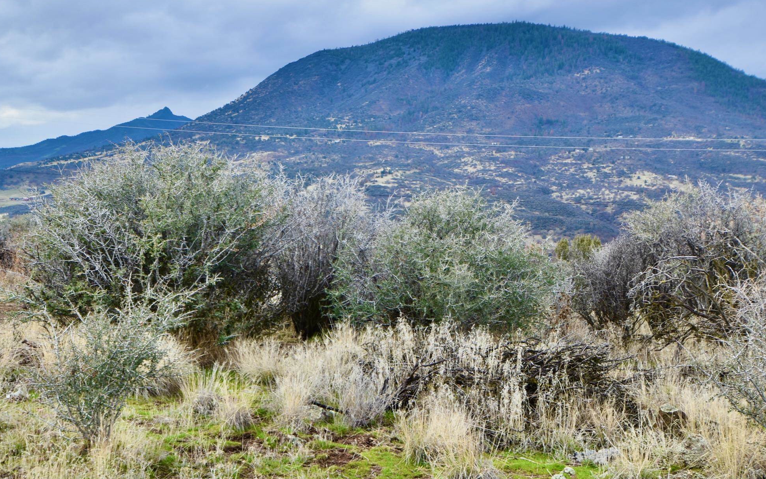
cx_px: 360
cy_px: 235
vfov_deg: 27.4
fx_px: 981
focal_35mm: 47
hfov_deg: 42.6
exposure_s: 1/100
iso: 100
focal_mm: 24
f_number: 8
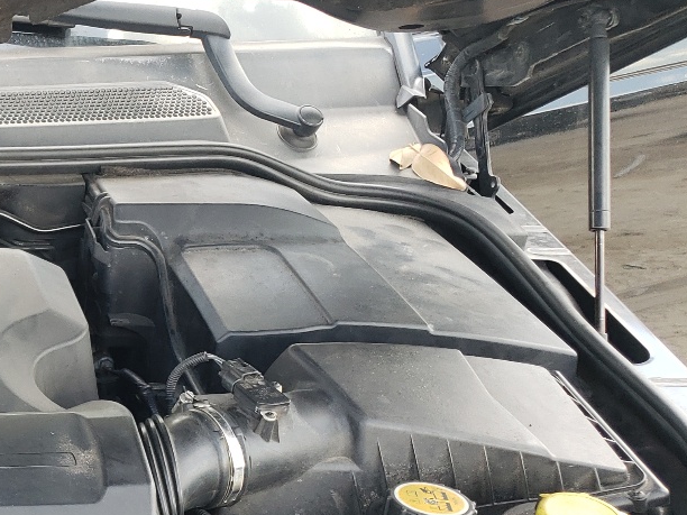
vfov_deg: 21.5
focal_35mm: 68
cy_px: 342
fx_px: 1350
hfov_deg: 24.8
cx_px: -205
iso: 50
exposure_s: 1/128
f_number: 1.5
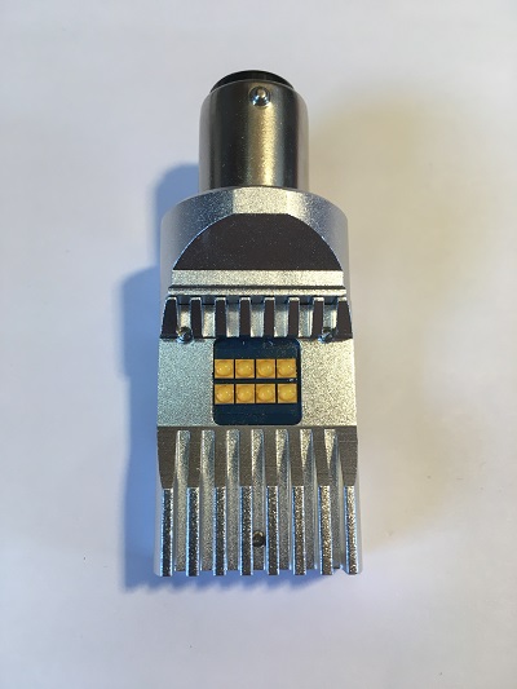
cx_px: 258
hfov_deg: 48.2
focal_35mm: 29
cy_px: 344
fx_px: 577
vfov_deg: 61.6
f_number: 2.2
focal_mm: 4.15
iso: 25
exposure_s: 1/30
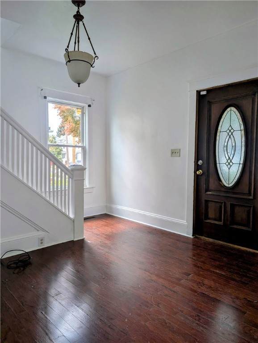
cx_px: 129
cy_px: 172
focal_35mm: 24
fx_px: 238
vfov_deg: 71.5
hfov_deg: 56.9
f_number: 1.68
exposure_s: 1/76.2
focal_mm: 6.9
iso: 18
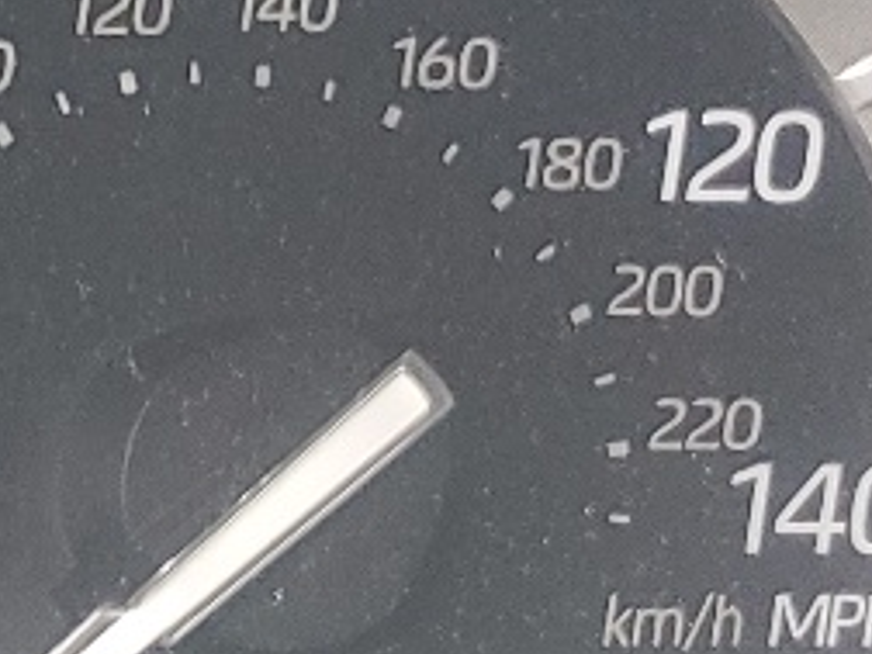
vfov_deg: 9.0
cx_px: -1664
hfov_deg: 9.6
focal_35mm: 165
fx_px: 4156
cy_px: 173
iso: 94
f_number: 1.5
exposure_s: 1/120
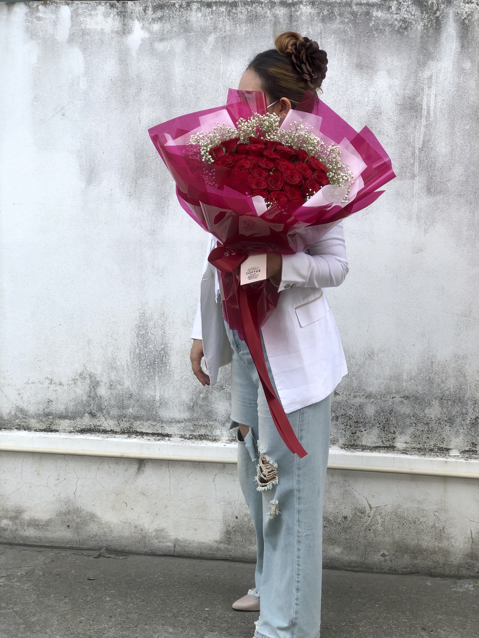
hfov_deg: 25.7
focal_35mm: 57
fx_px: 1052
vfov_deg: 33.8
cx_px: 240
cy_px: 319
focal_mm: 6.6
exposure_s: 1/185
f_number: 2.8
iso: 20
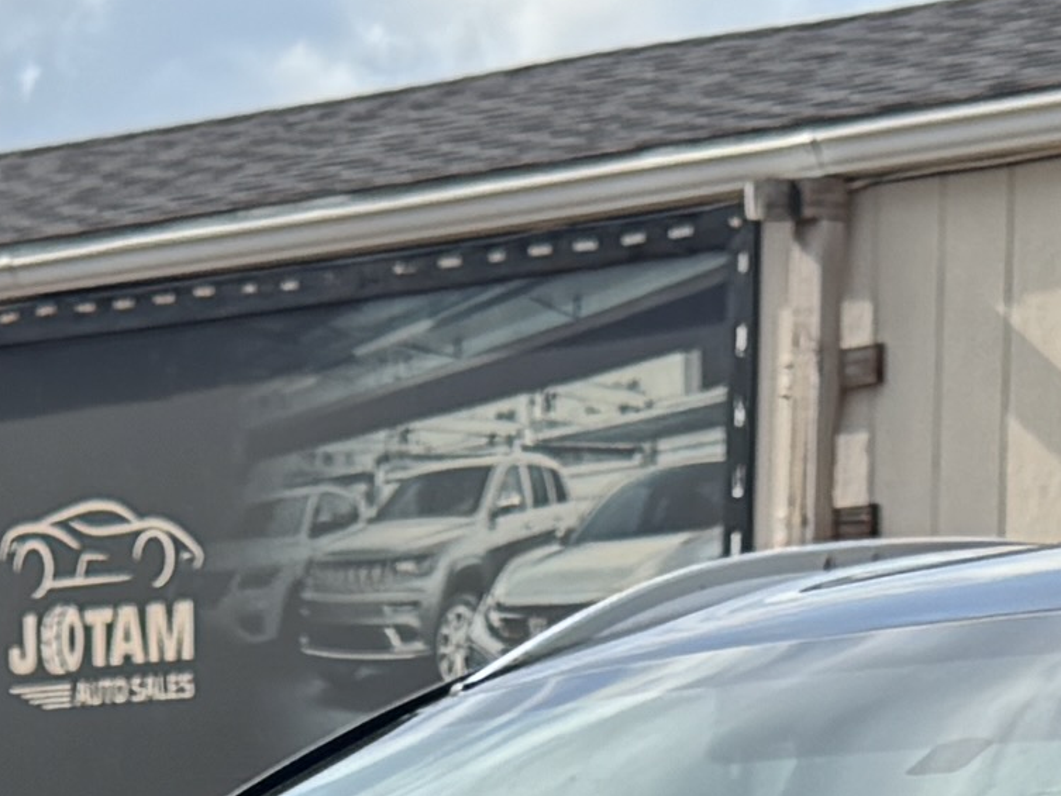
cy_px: 2444
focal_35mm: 182
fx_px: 5579
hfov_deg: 10.8
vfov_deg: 7.2
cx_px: 272
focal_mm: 6.76
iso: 80
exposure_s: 1/1678
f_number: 1.78
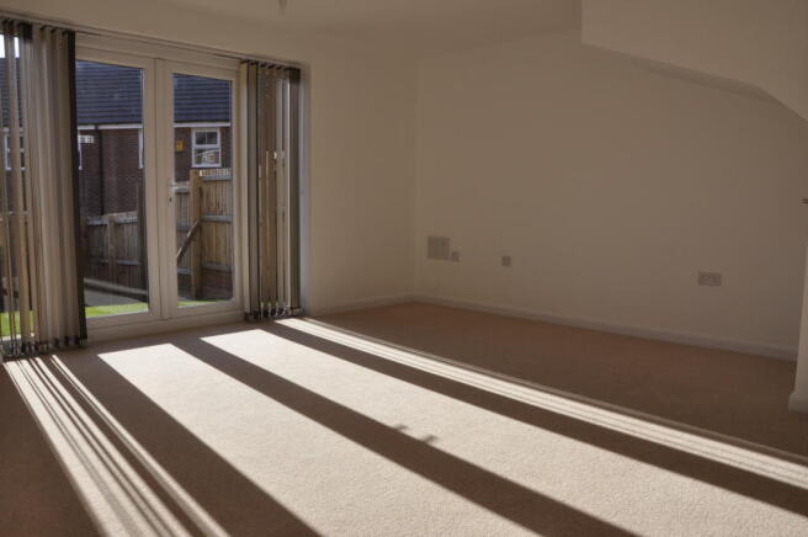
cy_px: 268
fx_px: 605
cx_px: 404
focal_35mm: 27
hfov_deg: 67.4
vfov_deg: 47.8
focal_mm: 18
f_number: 16
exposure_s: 1/250
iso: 400
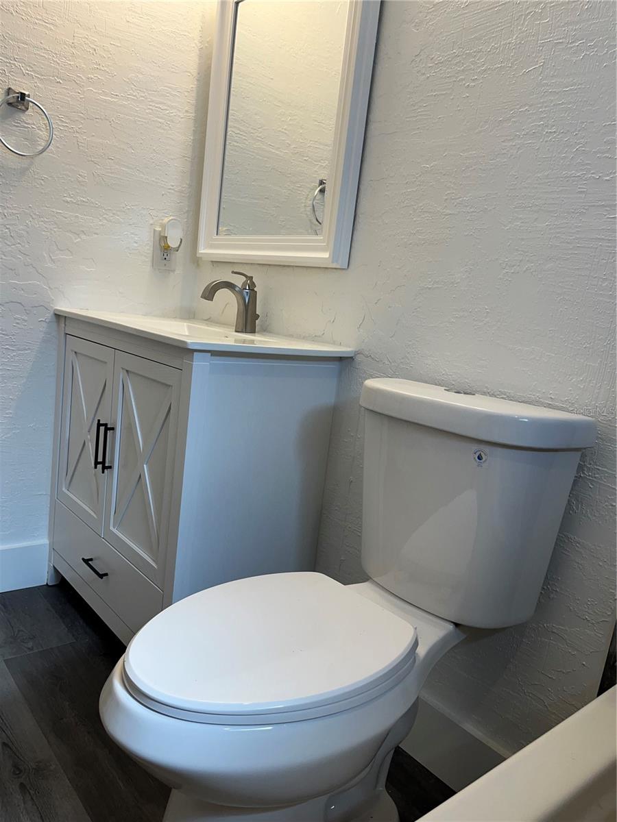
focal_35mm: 26
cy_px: 411
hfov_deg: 53.1
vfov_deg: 67.3
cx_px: 308
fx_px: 618
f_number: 1.6
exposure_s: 1/120
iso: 64
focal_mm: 5.1
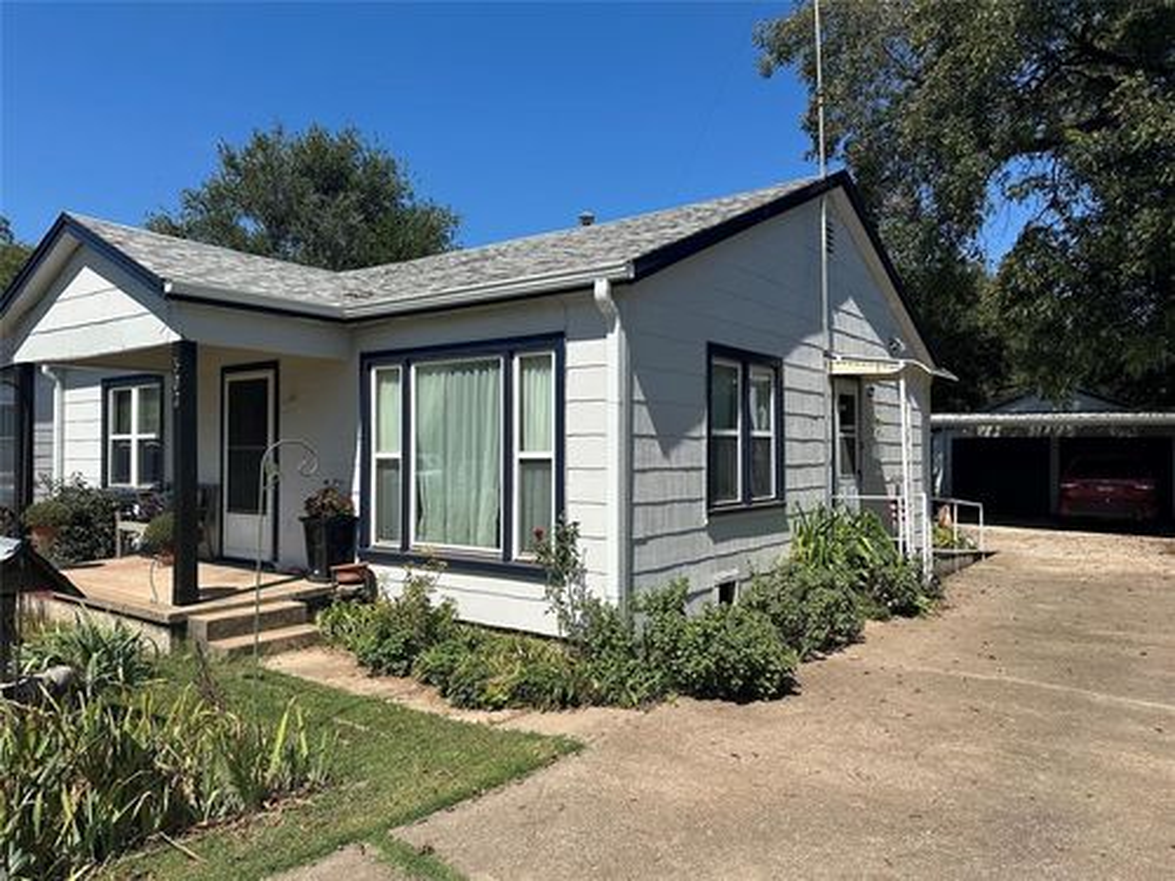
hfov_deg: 71.6
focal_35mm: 24
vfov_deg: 56.8
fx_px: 815
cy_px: 440
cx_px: 588
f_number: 1.78
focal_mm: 6.86
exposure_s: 1/5848
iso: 80
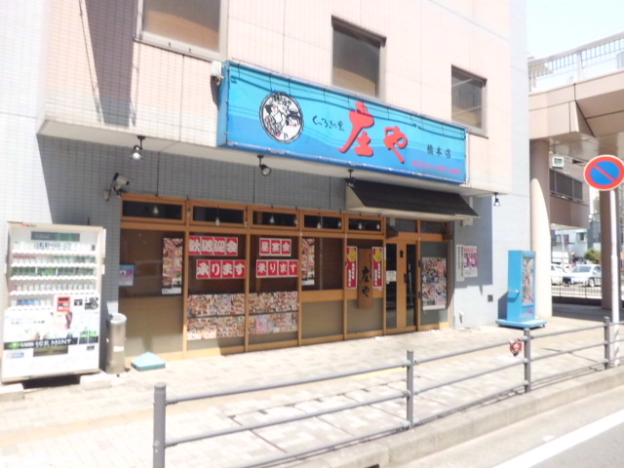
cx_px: 312
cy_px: 234
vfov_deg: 53.1
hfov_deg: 67.3
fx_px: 469
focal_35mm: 26
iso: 100
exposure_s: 1/80
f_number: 7.9
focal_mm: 4.7
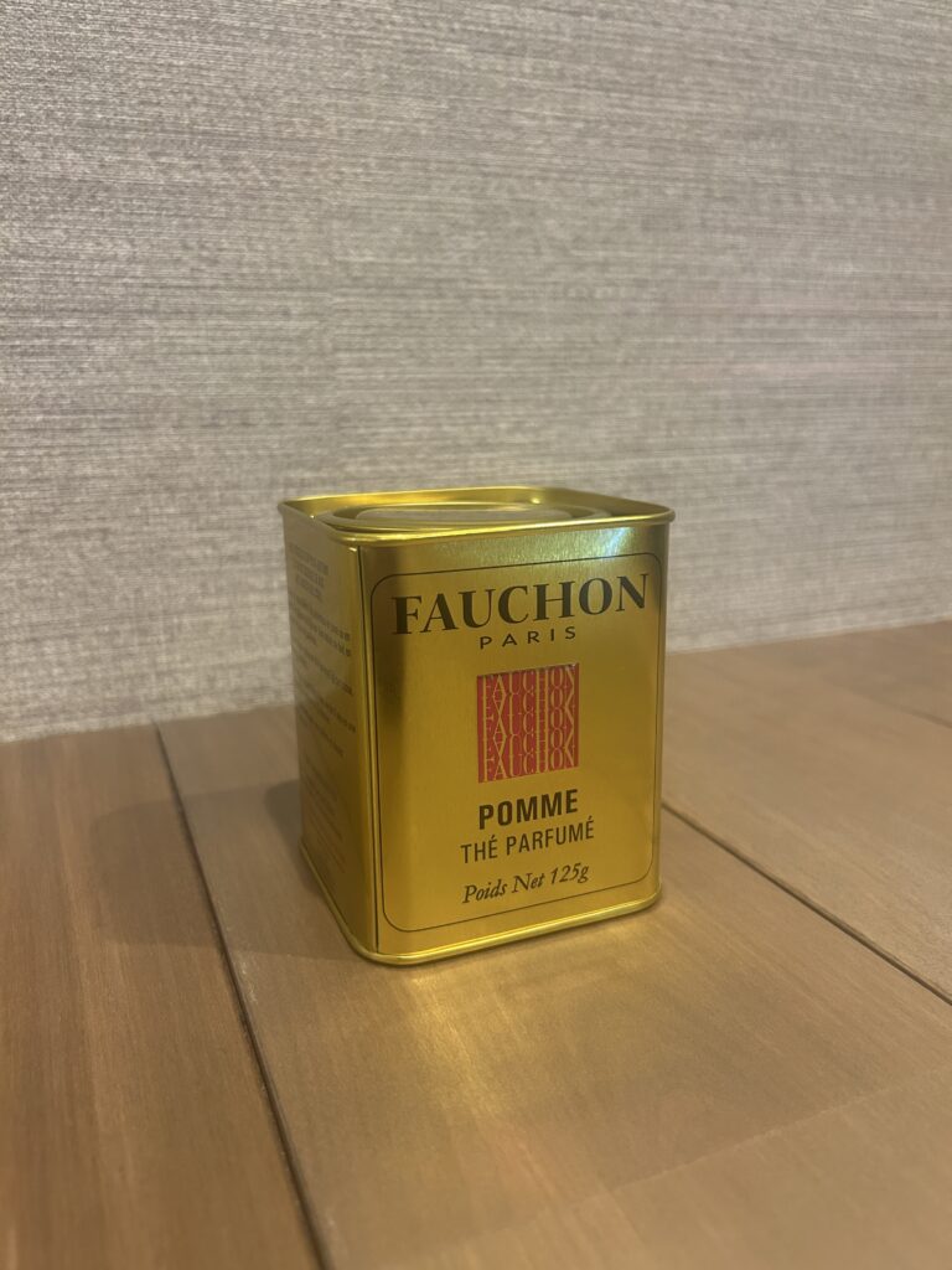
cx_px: 476
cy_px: 635
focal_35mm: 26
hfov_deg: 53.1
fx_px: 953
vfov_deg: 67.3
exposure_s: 1/50
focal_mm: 5.7
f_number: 1.5
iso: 200
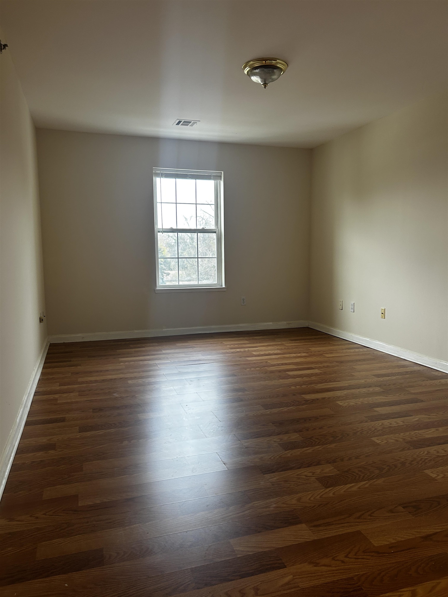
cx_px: 224
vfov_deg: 67.3
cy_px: 298
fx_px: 449
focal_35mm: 26
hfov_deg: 53.1
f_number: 1.5
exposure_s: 1/60
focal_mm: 5.7
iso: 80
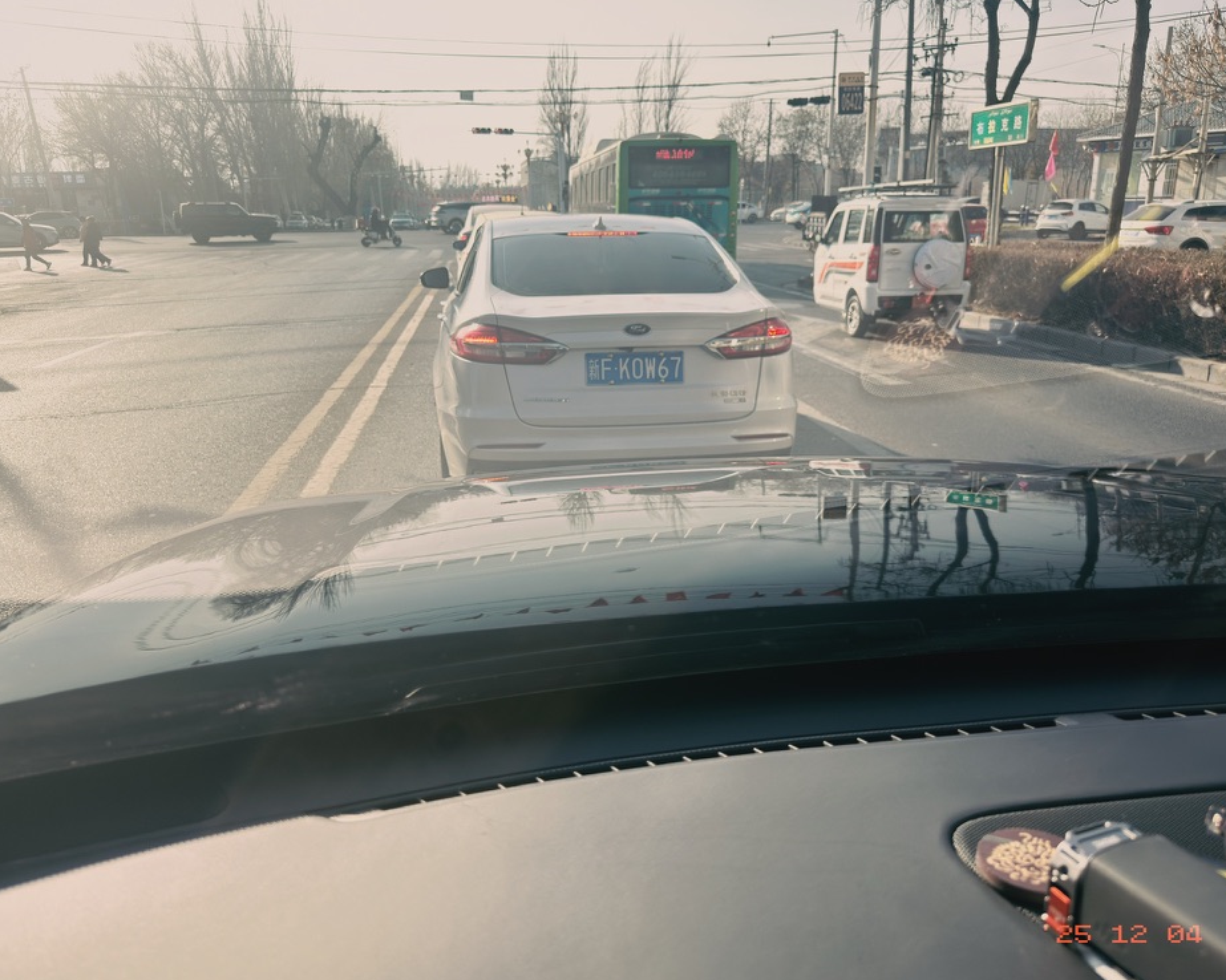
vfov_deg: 54.9
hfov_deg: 66.0
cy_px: 499
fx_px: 943
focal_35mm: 26
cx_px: 608
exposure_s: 1/1300
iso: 100
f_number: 1.78
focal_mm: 6.76
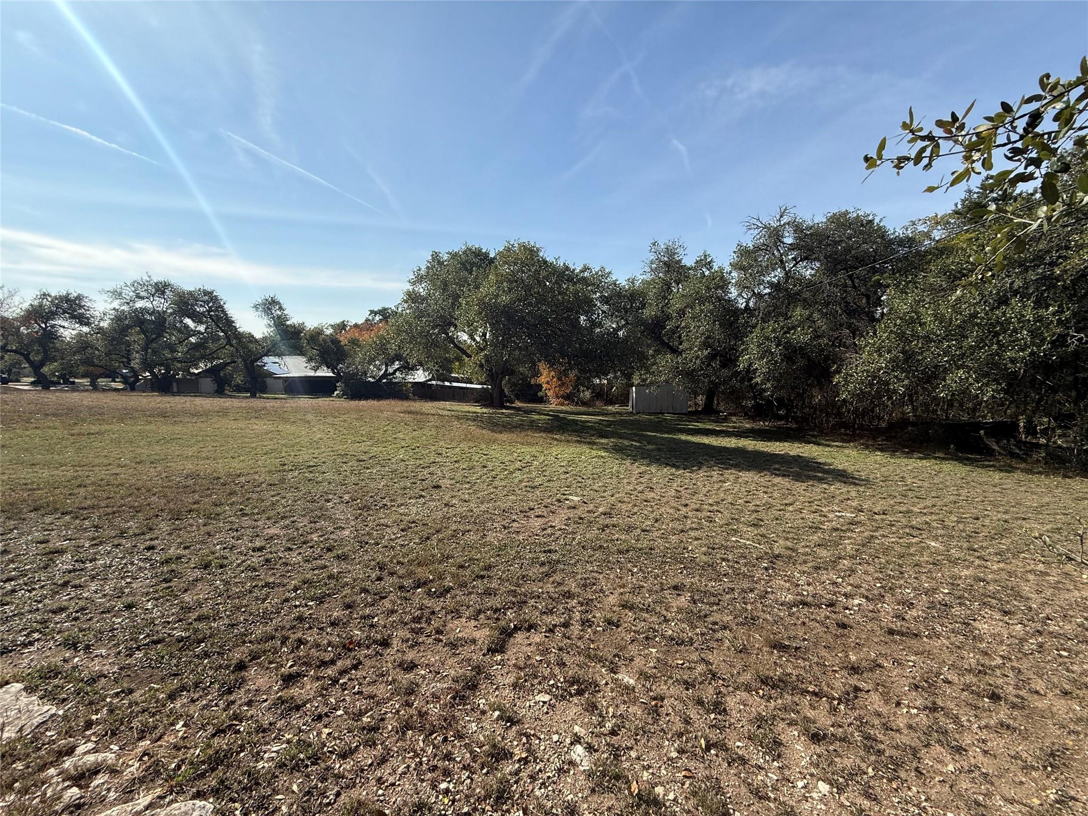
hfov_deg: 102.1
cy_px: 408
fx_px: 440
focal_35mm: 14
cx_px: 544
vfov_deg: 85.7
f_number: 2.2
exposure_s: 1/2410
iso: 64
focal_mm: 2.22
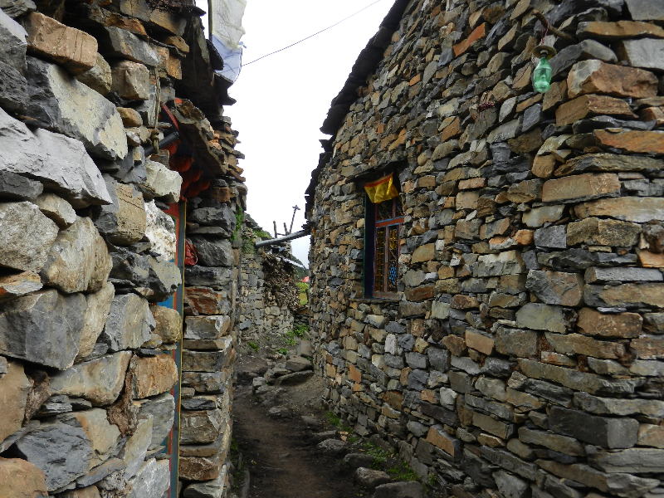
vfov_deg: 42.9
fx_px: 633
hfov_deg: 55.4
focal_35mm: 33
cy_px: 249
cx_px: 332
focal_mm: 5.9
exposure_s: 1/320
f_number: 3.8
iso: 160
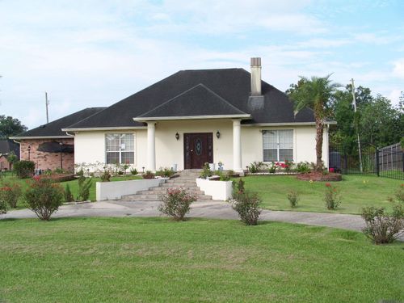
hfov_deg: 41.2
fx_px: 537
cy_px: 152
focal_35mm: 46
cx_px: 202
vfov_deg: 31.5
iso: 64
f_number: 5.6
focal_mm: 9.36
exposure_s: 1/160
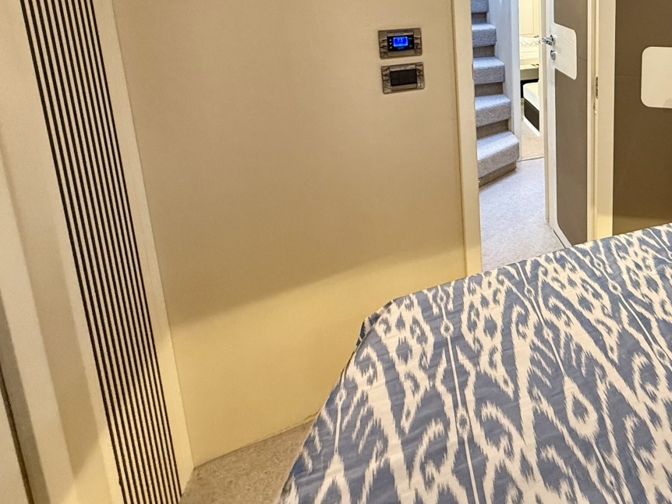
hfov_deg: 59.2
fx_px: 505
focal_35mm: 26
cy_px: 46
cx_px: 582
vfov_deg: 47.4
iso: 400
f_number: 2.2
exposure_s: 1/55
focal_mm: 2.22
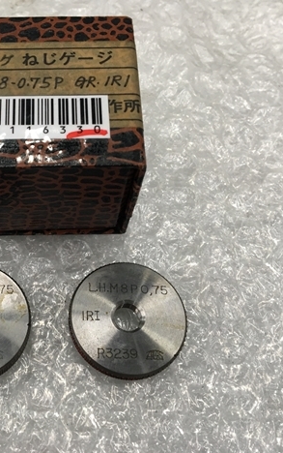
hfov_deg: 29.6
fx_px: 518
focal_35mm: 42
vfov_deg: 47.2
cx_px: 44
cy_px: 228
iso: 40
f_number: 2.2
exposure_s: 1/30
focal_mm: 4.15
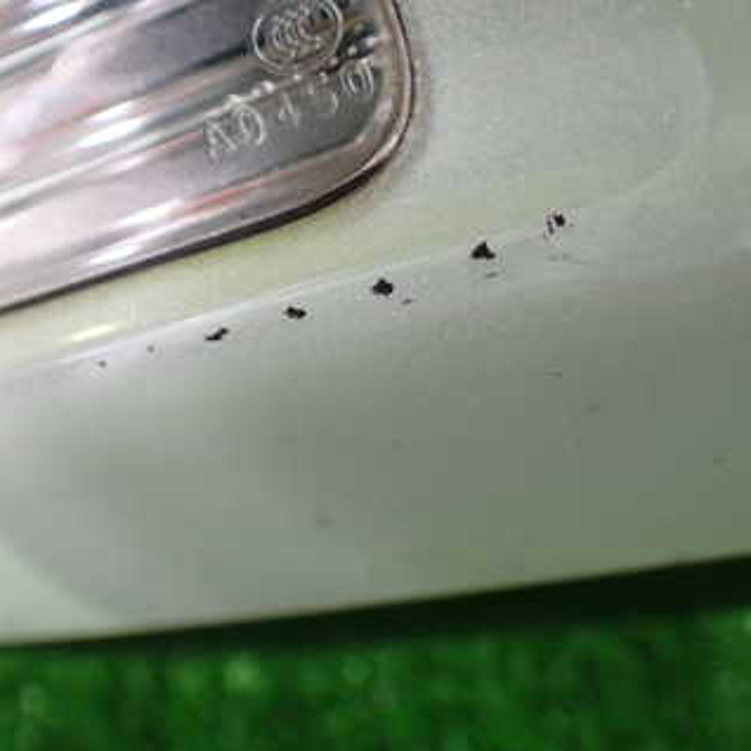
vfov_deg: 33.9
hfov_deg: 33.9
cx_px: 288
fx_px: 1227
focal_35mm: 50
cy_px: 286
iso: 800
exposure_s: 1/50
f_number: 2.3
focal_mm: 5.4
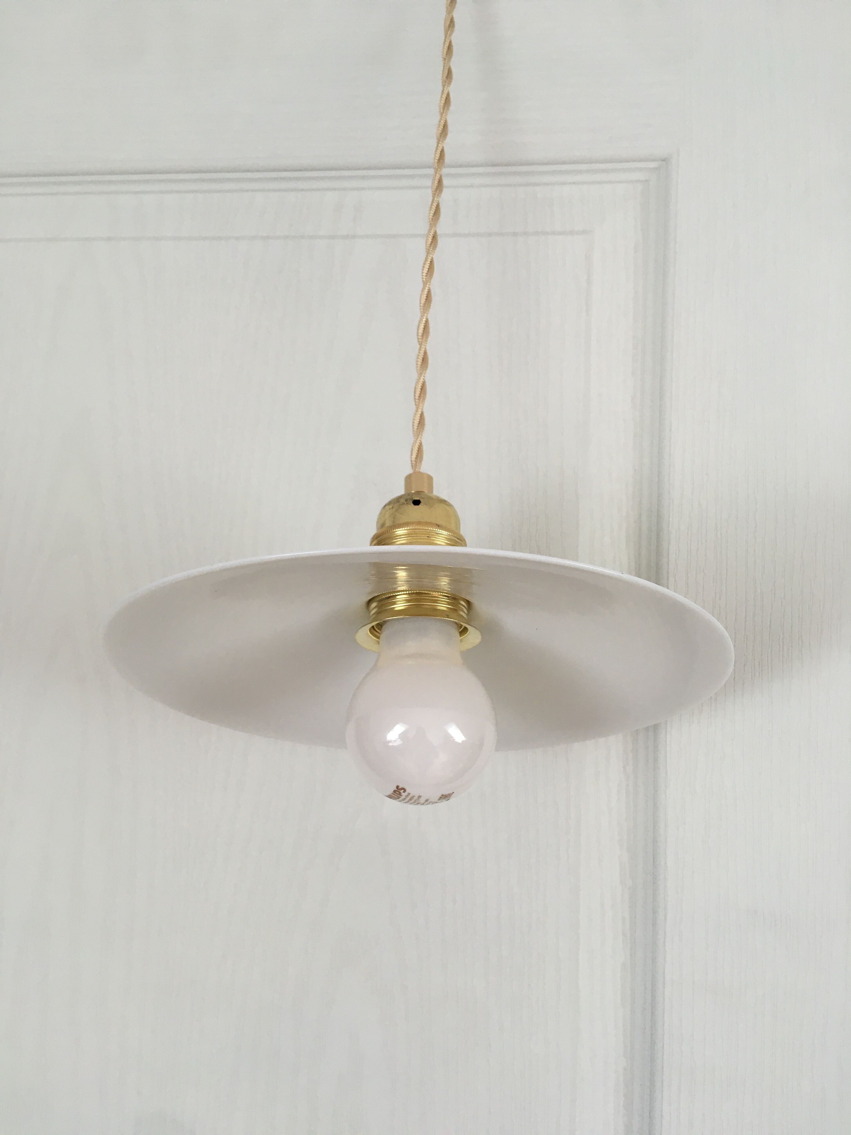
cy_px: 568
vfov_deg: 61.7
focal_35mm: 29
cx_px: 426
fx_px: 951
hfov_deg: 48.2
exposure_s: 1/33
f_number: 2.2
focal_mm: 4.15
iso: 25
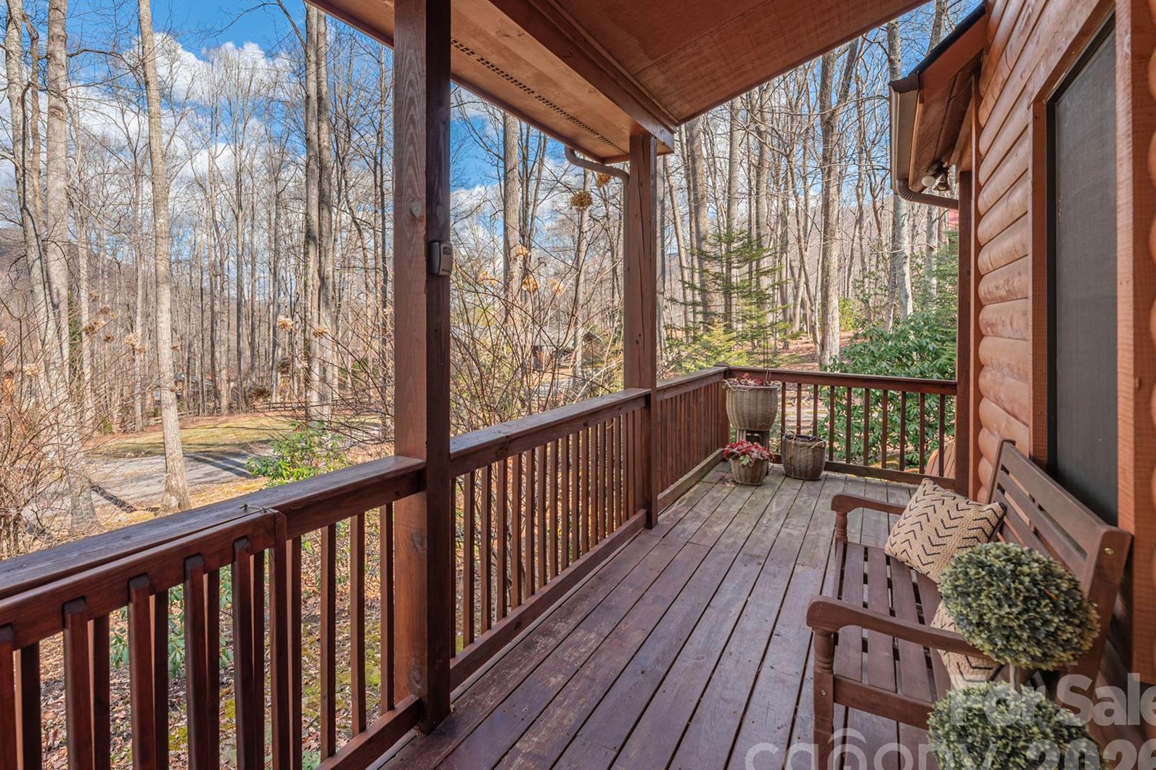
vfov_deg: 66.9
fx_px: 578
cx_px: 439
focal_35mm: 18
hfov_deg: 88.3
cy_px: 322
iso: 200
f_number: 7.1
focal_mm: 14
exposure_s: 1/500
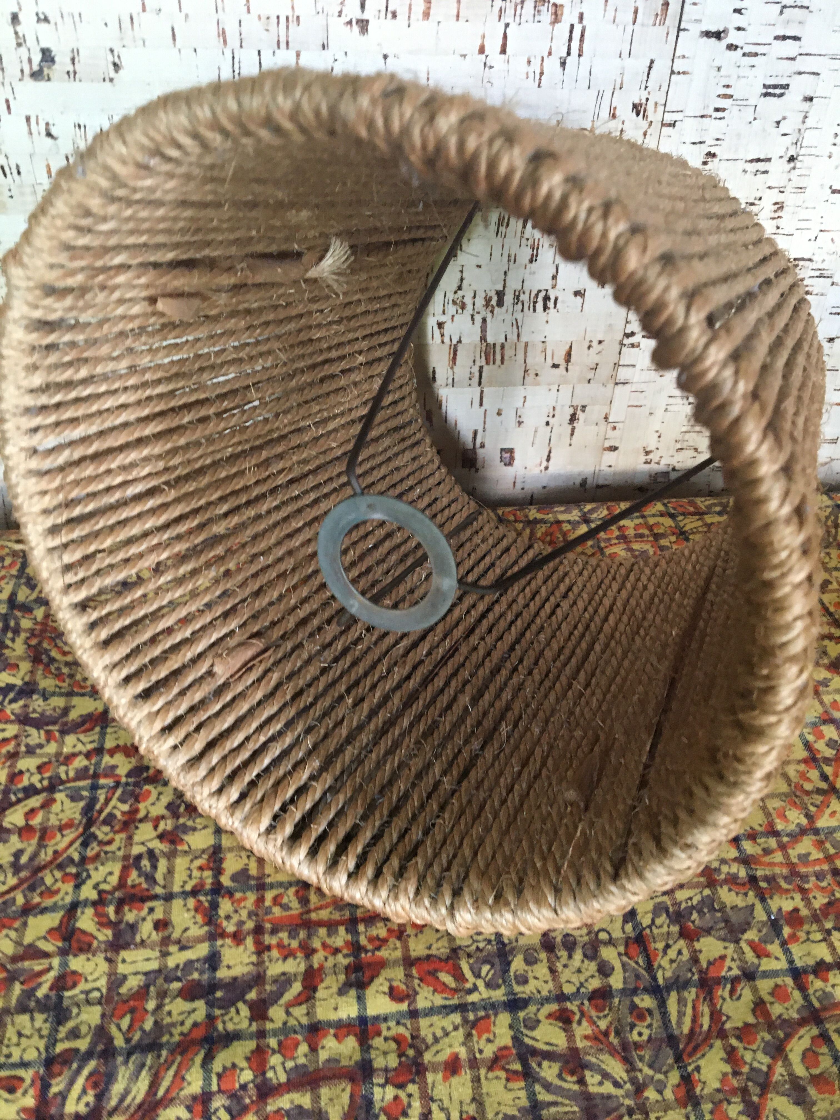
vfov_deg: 61.7
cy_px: 560
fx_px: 938
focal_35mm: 29
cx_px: 420
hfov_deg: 48.2
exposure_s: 1/30
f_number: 2.2
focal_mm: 4.15
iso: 160
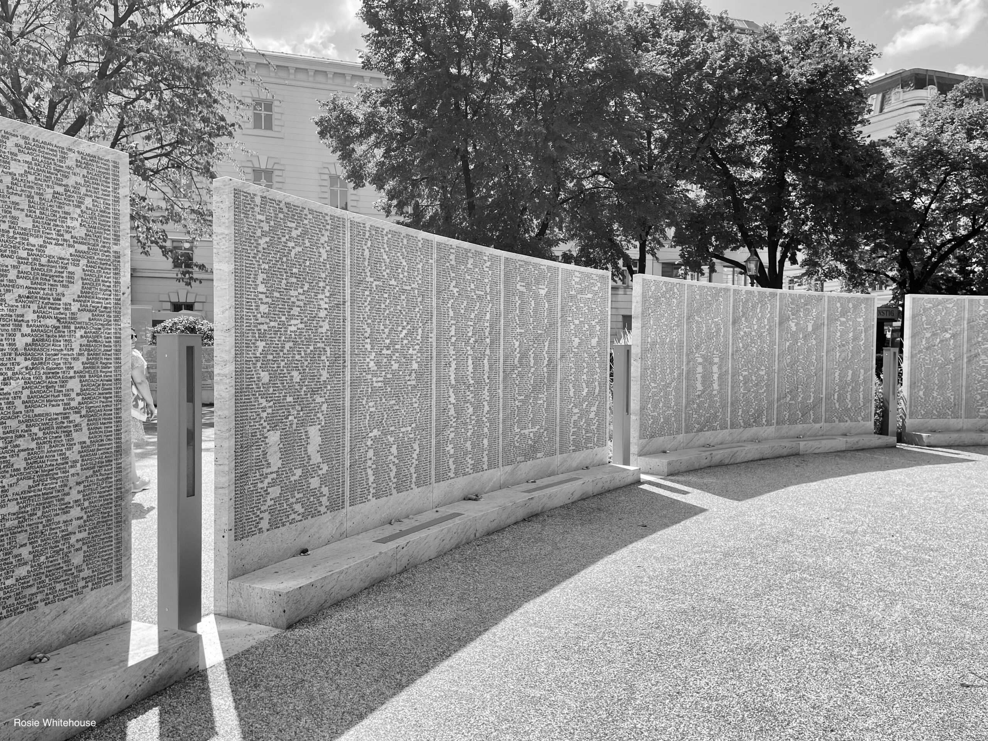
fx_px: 742
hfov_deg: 67.3
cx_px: 494
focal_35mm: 26
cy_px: 370
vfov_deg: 53.1
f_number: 1.6
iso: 32
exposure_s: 1/2092
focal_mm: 4.2
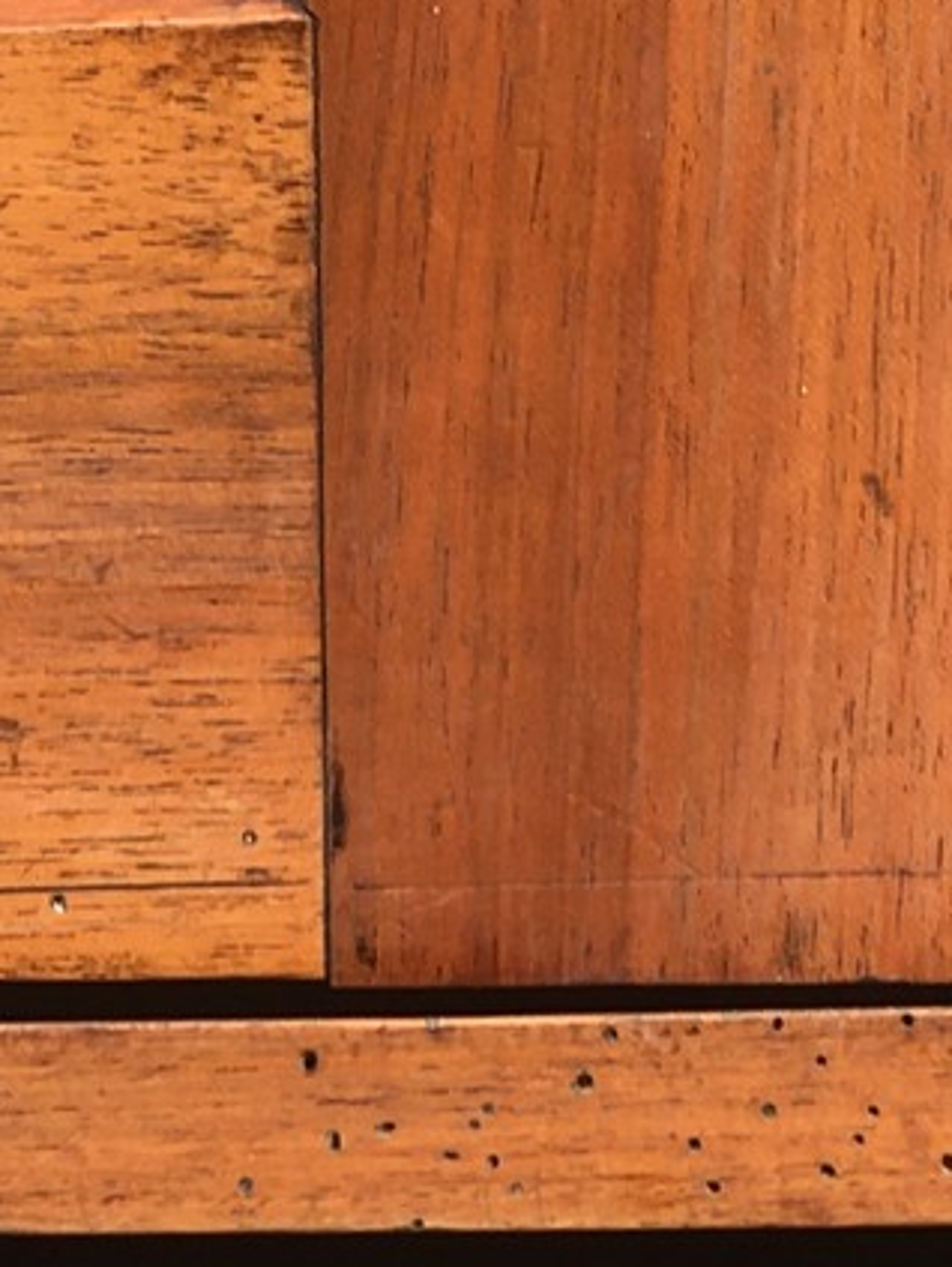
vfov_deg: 14.3
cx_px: 467
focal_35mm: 137
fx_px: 5016
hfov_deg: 10.8
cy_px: 1057
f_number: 2.2
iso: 25
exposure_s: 1/50
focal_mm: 4.15
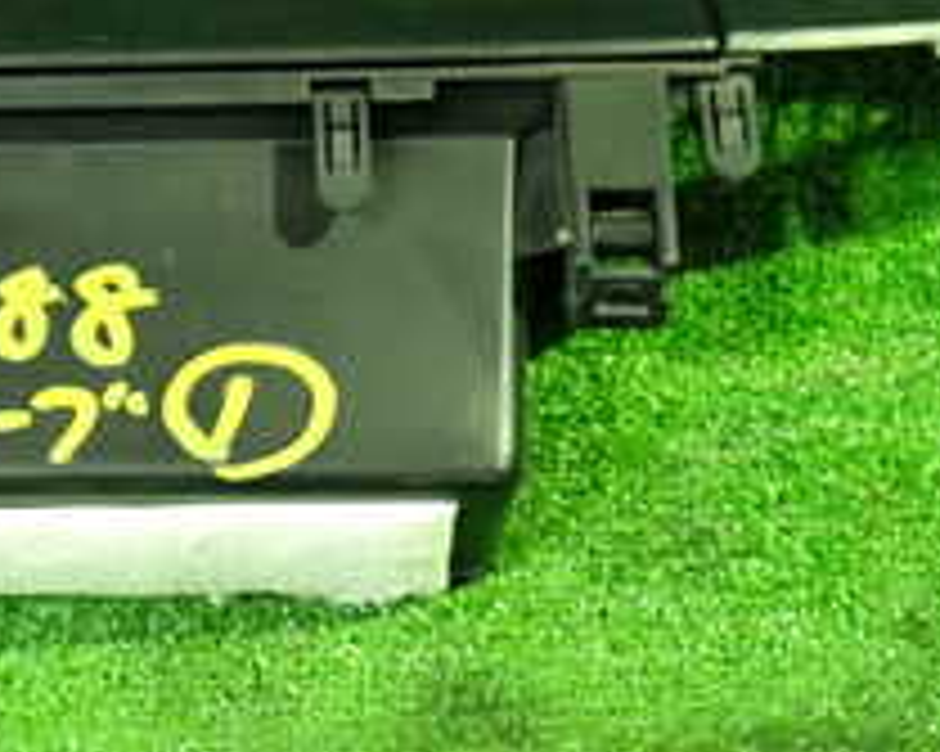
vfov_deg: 21.8
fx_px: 1947
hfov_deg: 26.7
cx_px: 198
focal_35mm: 70
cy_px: 288
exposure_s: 1/30
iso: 640
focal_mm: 4.5
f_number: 2
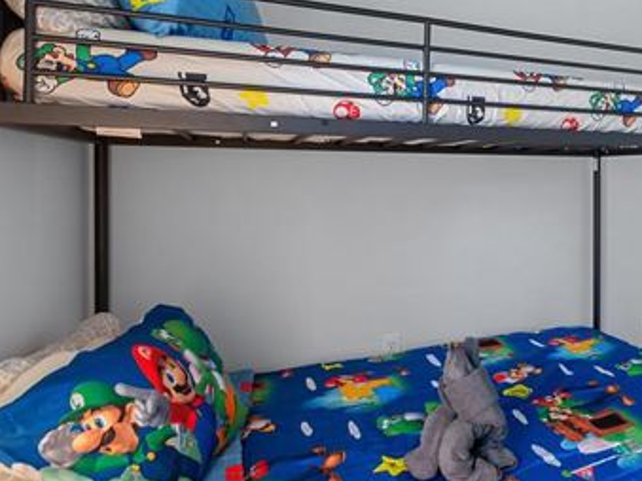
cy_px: 169
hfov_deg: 52.8
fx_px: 556
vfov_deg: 46.2
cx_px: 575
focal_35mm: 30
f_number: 4.5
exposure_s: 1/1.25
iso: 400
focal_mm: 10
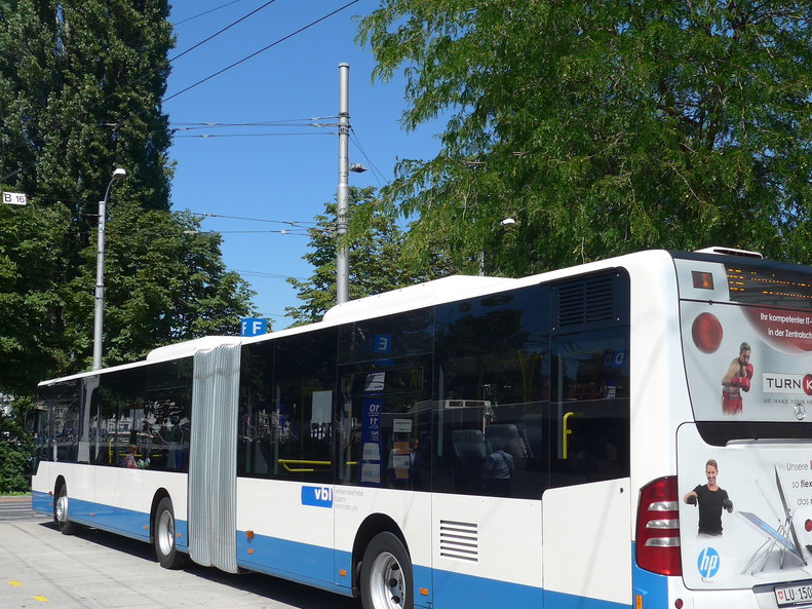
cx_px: 456
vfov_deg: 32.8
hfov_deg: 42.9
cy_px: 339
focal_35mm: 44
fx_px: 1032
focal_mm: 6
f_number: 2.8
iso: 80
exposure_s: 1/1600
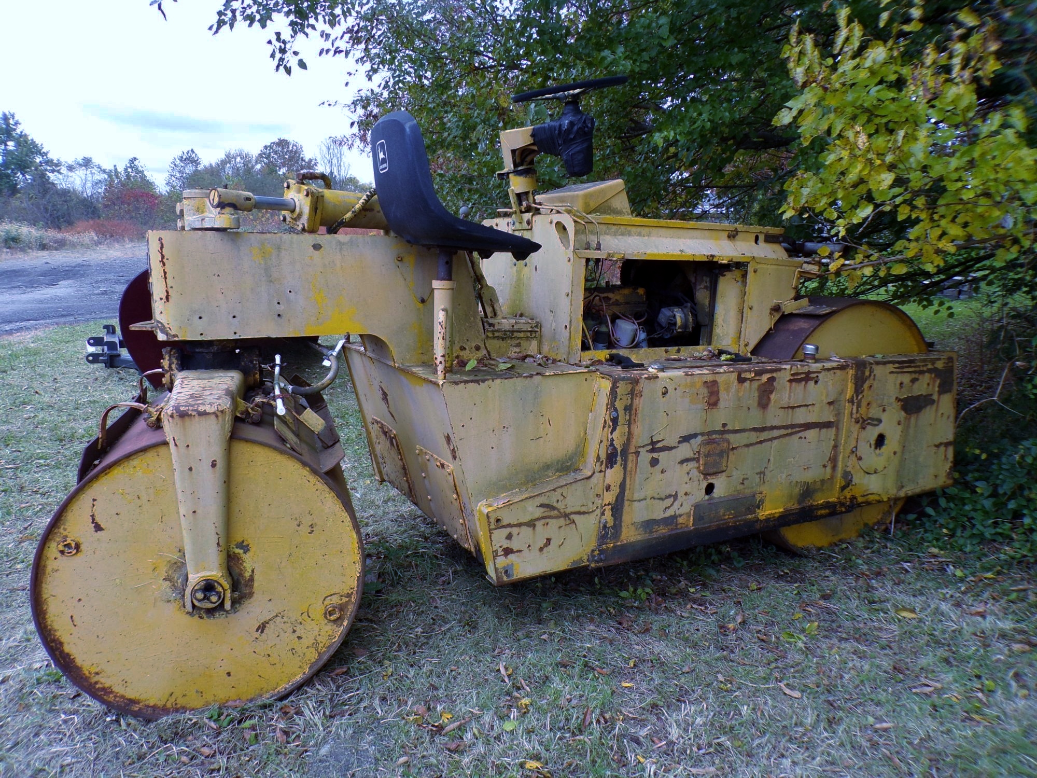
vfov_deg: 56.8
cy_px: 389
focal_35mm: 24
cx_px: 518
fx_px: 719
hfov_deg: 71.6
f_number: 4.3
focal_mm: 4.3
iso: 80
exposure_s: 1/70
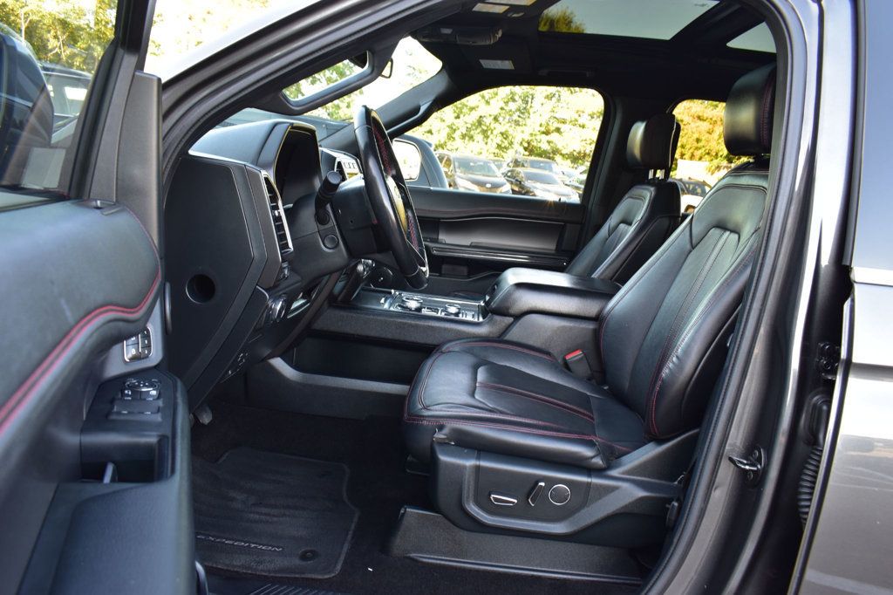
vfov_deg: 47.9
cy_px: 298
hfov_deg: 67.4
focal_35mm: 27
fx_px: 669
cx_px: 446
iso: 400
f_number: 7.1
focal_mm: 18
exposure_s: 1/30
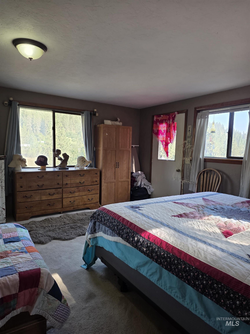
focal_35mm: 23
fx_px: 221
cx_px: 125
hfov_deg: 58.9
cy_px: 167
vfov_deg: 73.9
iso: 125
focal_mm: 6.3
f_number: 1.7
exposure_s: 1/120
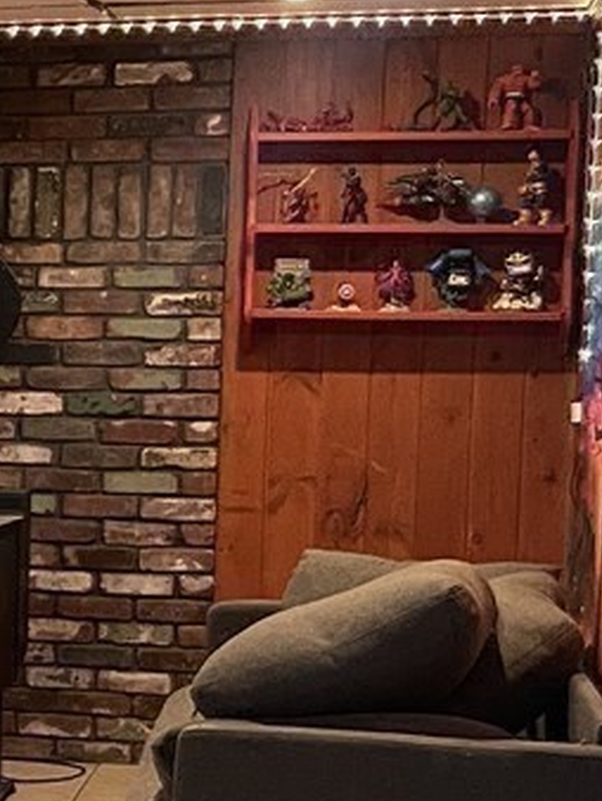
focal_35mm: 118
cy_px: 571
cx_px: -576
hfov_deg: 11.4
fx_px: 2733
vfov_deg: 16.6
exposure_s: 1/60
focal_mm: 4.2
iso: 250
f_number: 1.6
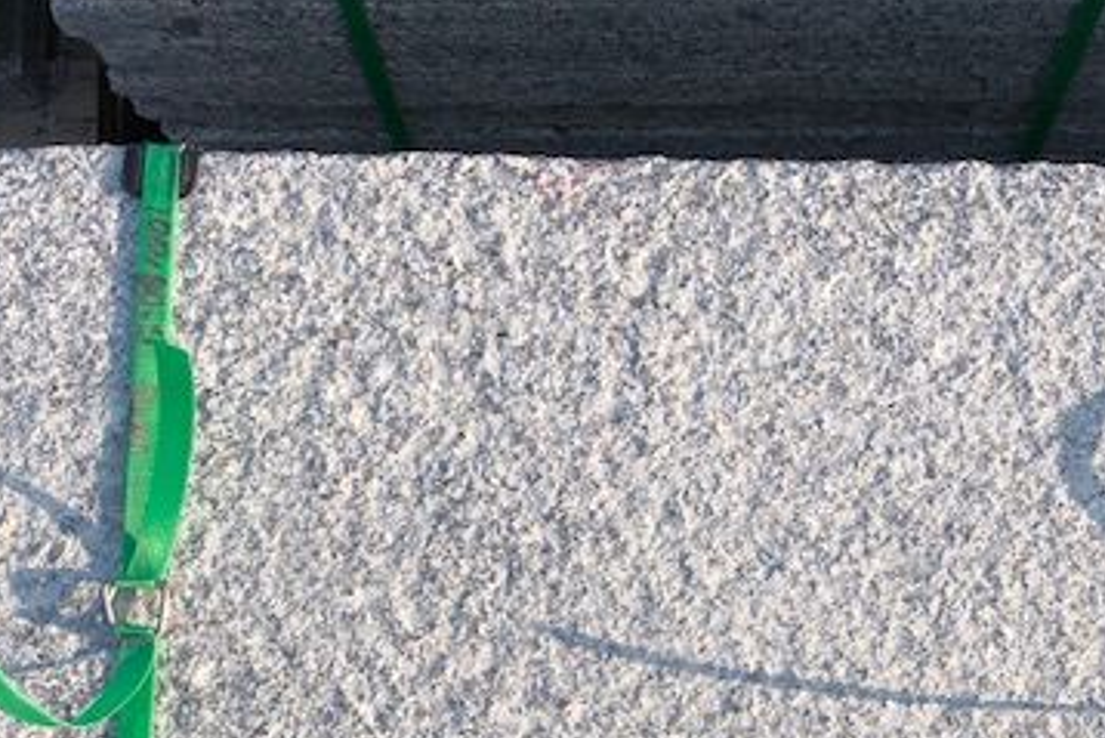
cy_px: 719
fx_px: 1597
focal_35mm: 52
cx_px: 747
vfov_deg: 24.9
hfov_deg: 37.7
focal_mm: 4
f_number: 1.8
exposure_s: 1/1066
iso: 20
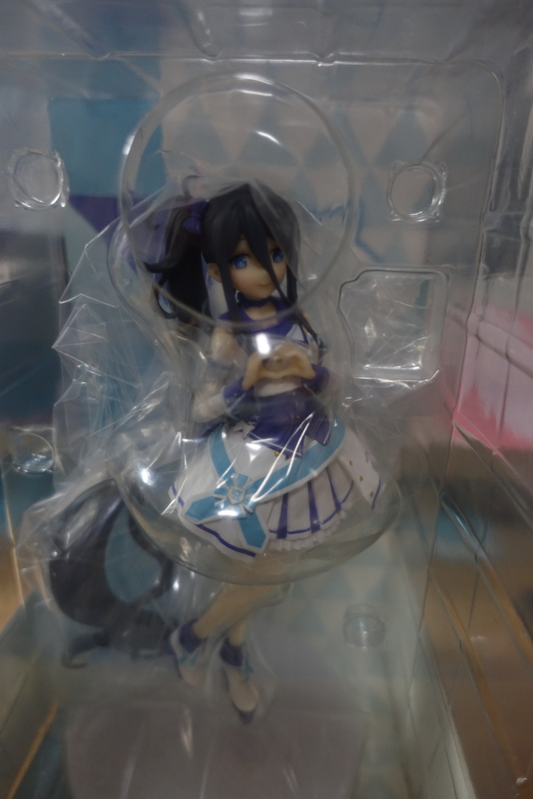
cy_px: 400
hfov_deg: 53.1
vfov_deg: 73.7
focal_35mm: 24
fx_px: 533
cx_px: 266
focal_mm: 8.8
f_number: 1.8
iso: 500
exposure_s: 1/30
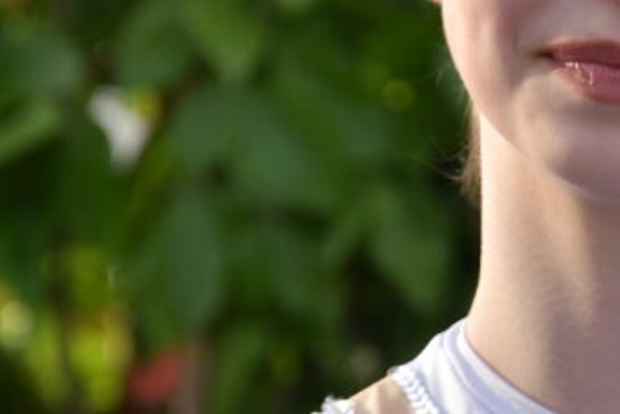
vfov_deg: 2.1
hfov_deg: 3.1
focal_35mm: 659
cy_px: -6
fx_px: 11354
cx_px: 567
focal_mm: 145
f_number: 5.6
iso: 560
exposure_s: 1/1000
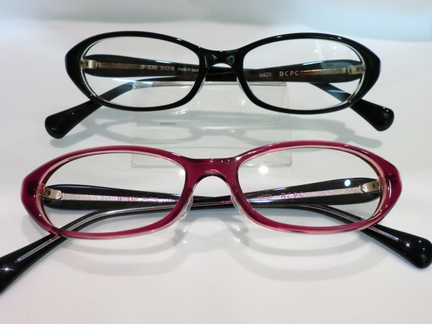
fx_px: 399
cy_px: 162
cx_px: 216
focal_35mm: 32
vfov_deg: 44.2
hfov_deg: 56.8
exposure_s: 1/60
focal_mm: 5.8
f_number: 3.5
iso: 100
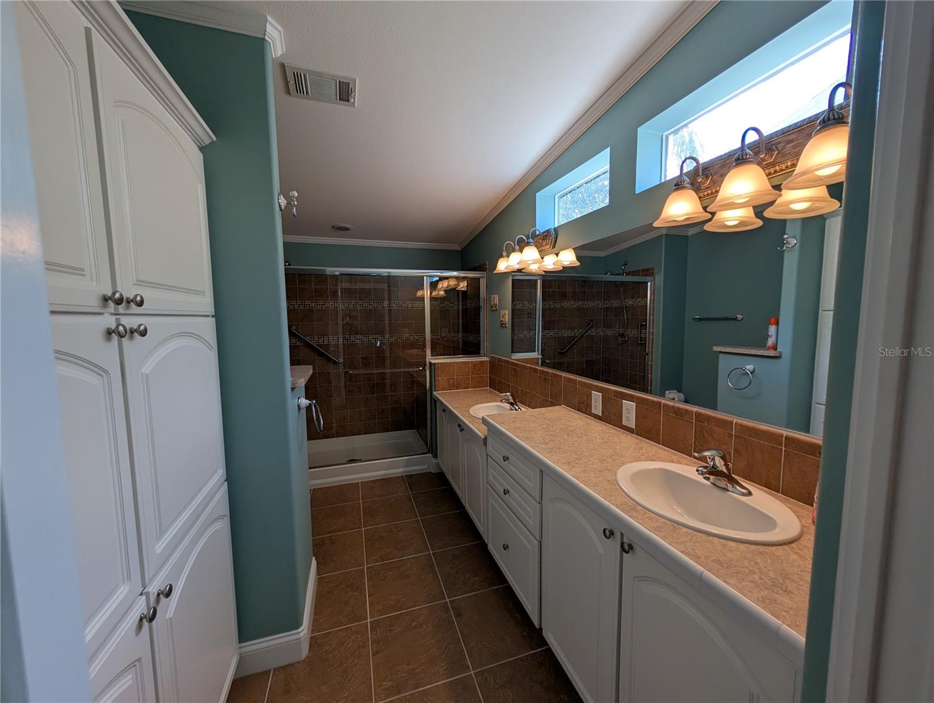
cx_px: 467
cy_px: 352
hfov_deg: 110.5
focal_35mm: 12
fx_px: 324
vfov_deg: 94.6
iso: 47
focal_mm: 2.02
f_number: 1.7
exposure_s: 1/246
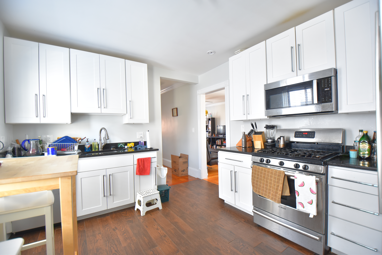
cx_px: 191
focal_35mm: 15
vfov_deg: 77.3
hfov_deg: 100.4
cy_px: 128
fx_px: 159
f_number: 3.5
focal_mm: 10
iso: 640
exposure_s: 1/15
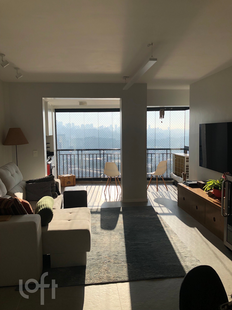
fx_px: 250
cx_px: 116
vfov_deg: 63.4
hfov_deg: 49.7
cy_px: 155
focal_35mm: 28
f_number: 1.8
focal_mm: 3.99
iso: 20
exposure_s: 1/1621
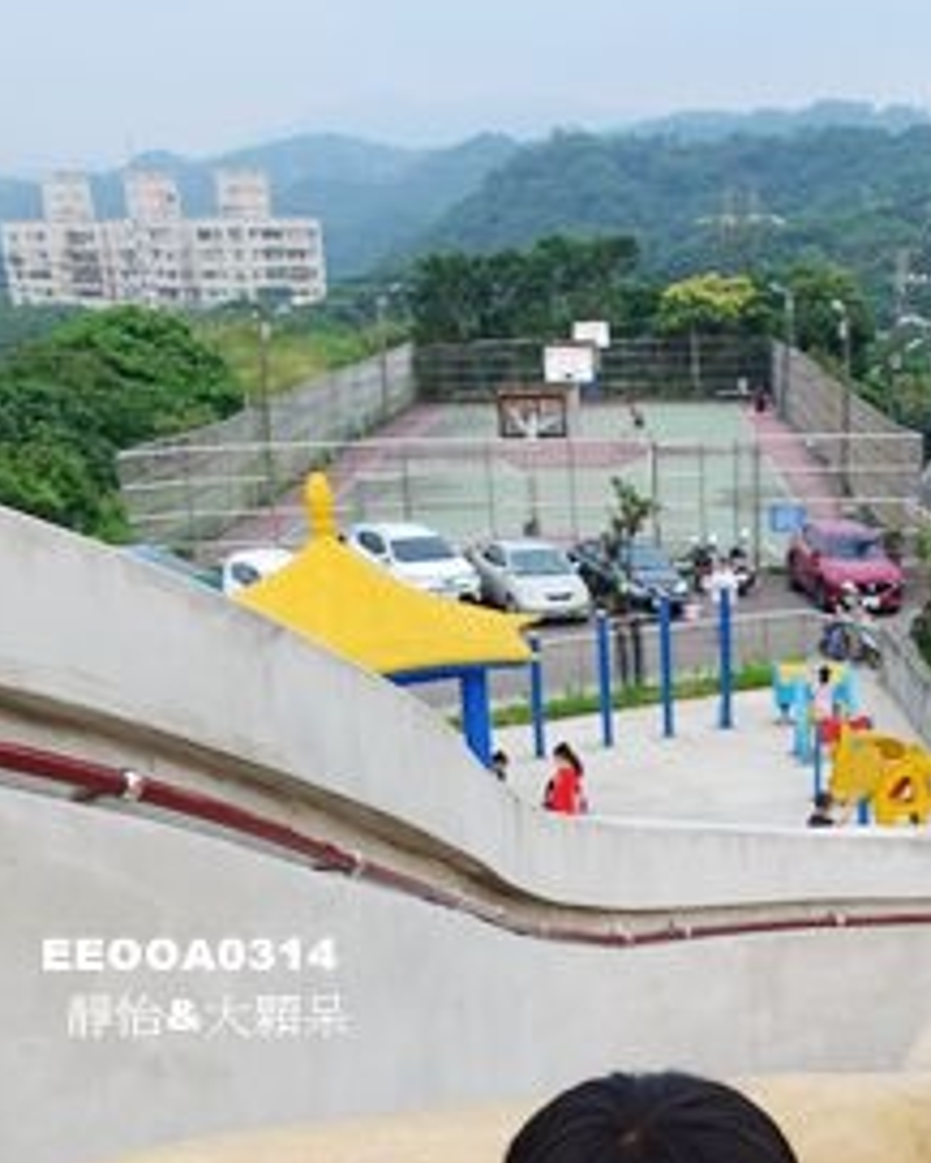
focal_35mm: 54
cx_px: 774
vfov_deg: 31.7
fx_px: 1859
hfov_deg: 27.4
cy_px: 1202
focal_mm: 8.8
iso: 125
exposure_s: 1/160
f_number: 2.8
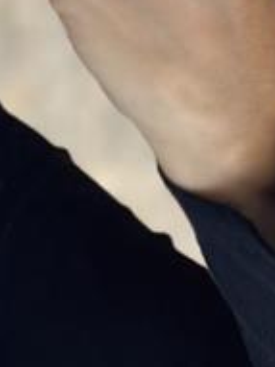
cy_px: 458
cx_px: -408
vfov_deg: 5.9
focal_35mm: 335
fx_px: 3552
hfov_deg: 4.3
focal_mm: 6.86
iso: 250
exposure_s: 1/60
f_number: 1.78
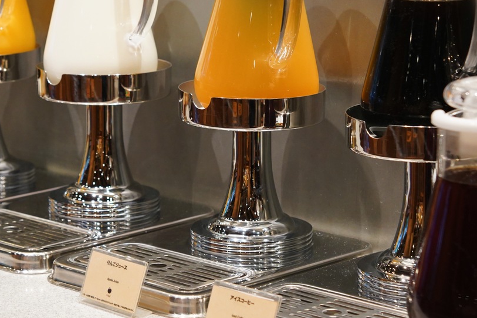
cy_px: 78
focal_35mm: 126
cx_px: 167
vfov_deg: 10.9
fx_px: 1669
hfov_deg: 16.2
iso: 1600
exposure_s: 1/125
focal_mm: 70
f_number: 5
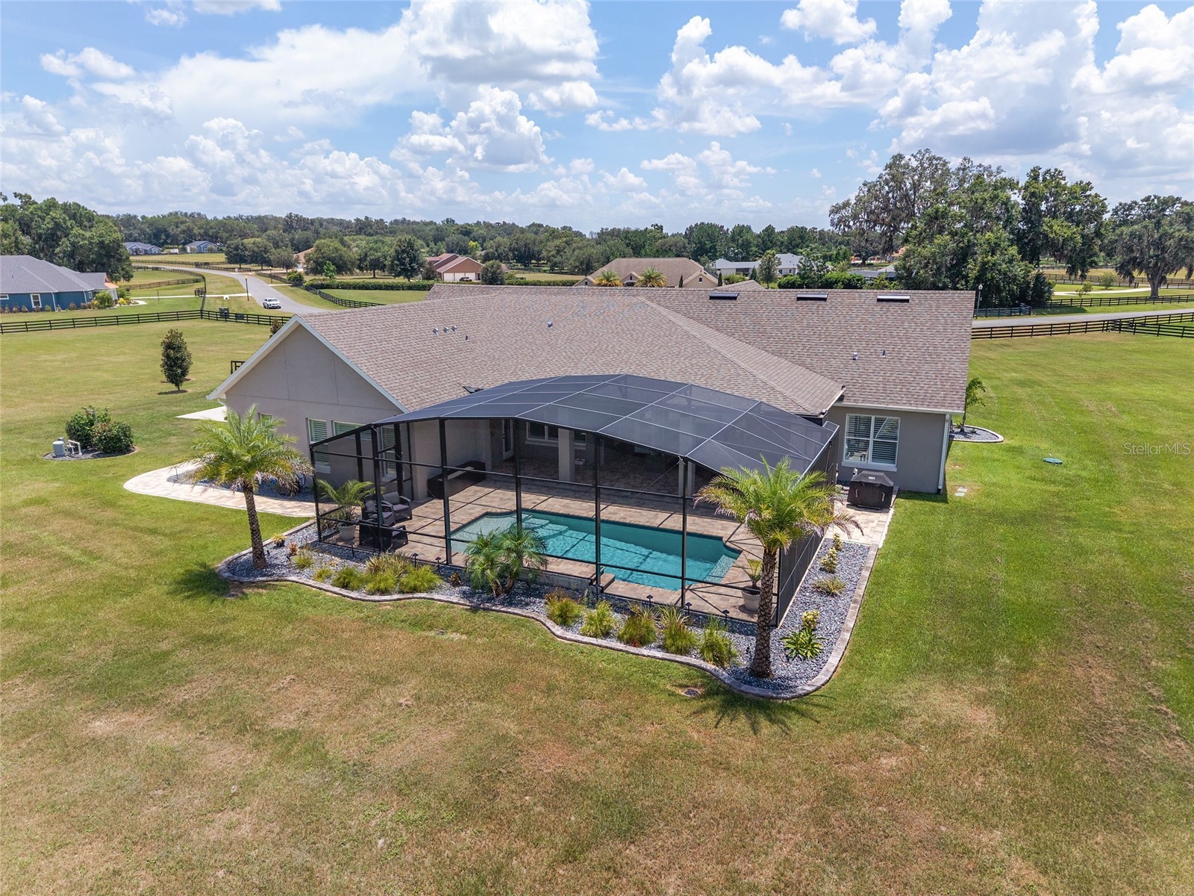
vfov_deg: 56.8
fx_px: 828
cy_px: 448
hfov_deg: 71.6
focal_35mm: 24
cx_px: 597
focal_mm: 8.67
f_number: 1.8
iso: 180
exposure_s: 1/5000
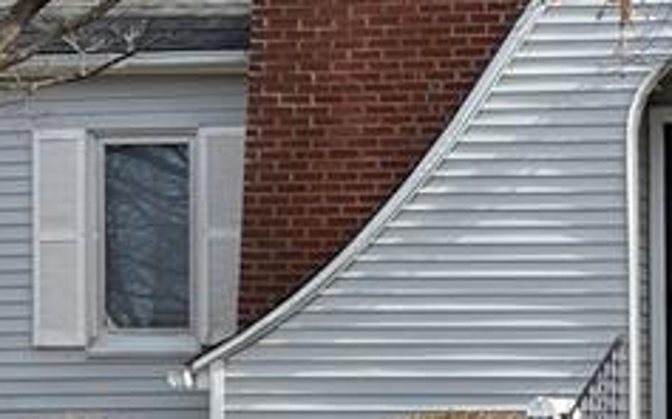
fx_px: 2179
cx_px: 834
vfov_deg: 11.0
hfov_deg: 16.7
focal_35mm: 119
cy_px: 337
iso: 50
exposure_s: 1/1724
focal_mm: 5.7
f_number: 1.5
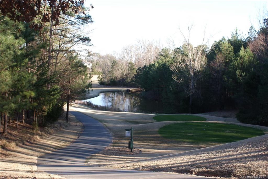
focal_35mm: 42
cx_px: 134
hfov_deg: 46.4
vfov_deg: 31.9
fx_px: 313
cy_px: 90
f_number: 5.6
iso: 100
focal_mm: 28
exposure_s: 1/60
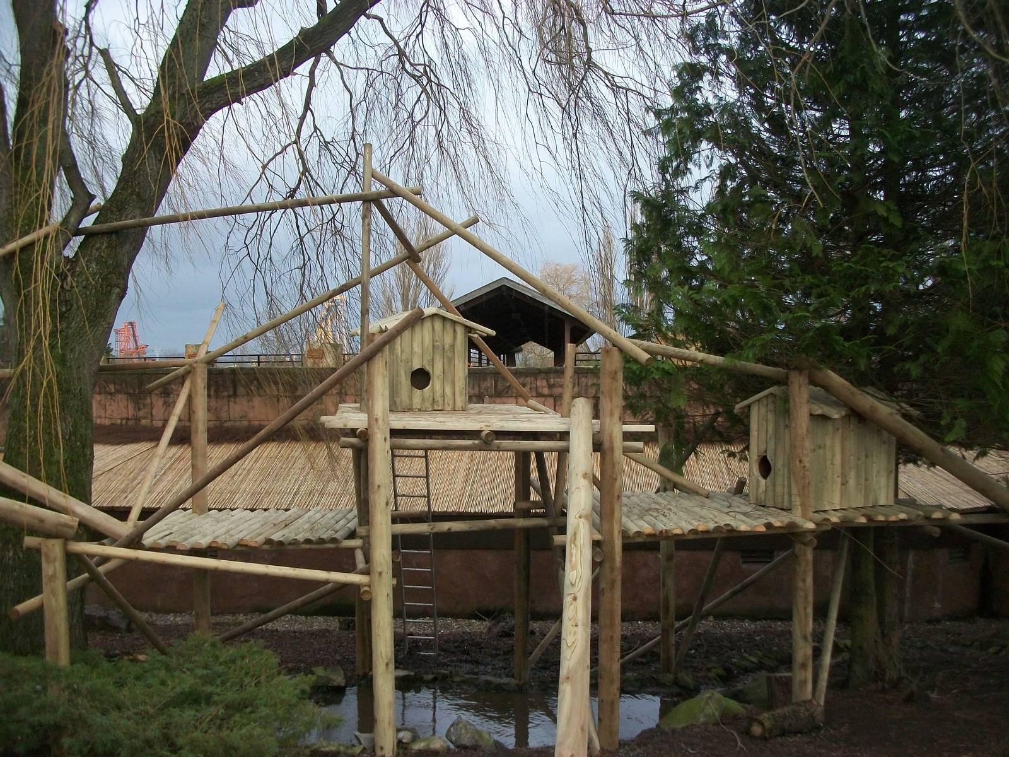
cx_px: 504
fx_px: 933
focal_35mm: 32
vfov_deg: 44.2
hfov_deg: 56.8
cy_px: 378
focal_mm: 5.7
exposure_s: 1/500
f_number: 2.9
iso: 199
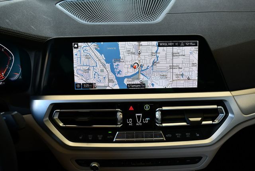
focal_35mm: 36
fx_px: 255
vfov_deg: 36.9
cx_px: 128
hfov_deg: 53.1
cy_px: 86
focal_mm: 18
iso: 400
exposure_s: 1/250
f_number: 4
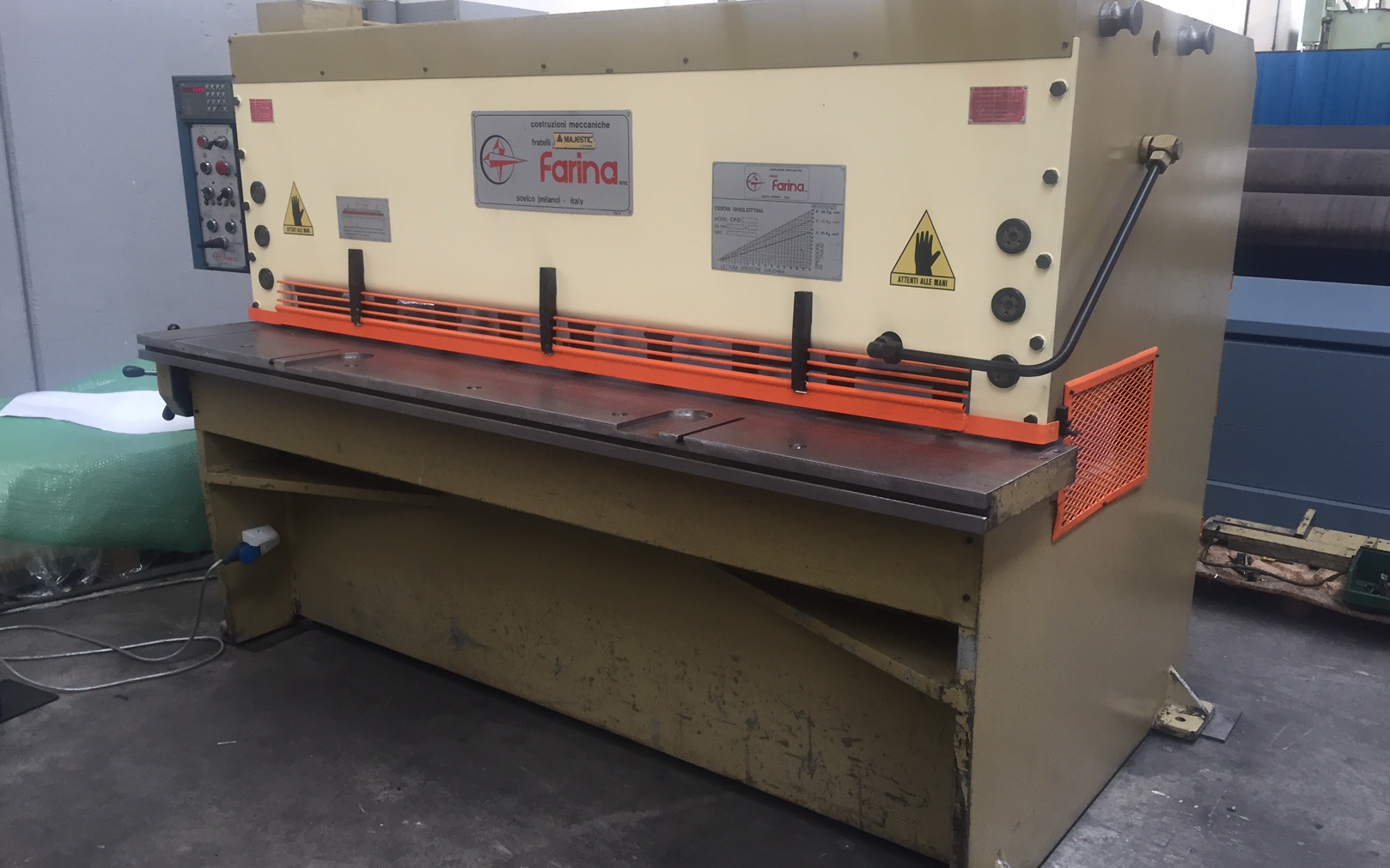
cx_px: 700
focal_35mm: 31
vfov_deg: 40.6
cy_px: 442
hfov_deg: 61.2
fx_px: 1174
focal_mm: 4.15
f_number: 2.2
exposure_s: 1/33
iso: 100
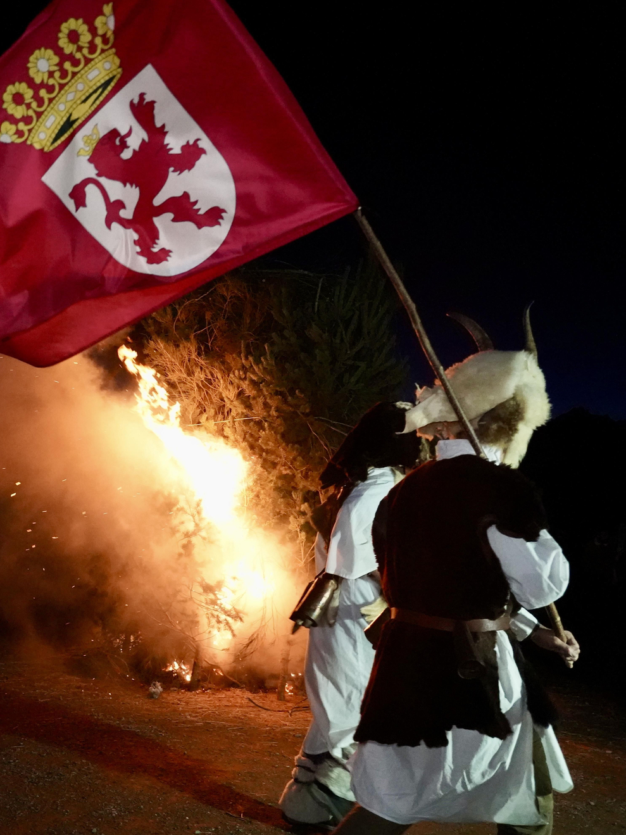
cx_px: 89
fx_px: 844
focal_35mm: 35
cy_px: 417
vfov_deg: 52.6
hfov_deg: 38.5
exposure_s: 1/200
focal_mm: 24
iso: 16000
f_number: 4
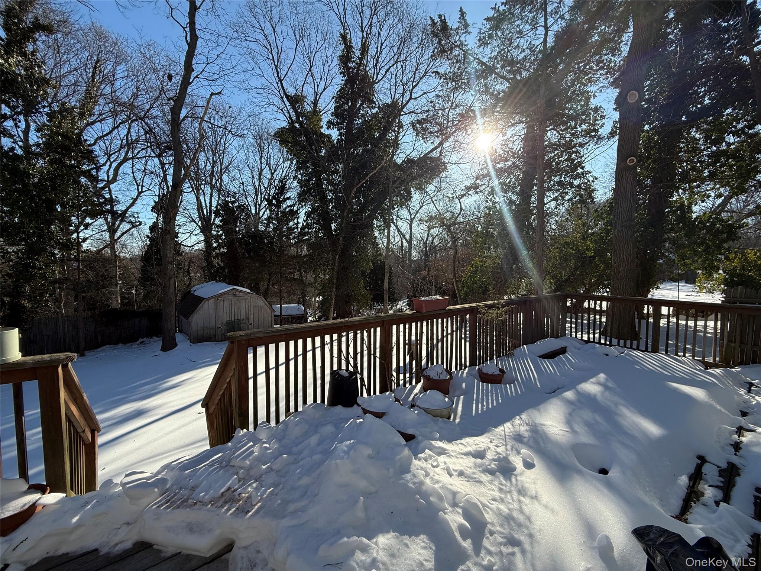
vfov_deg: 85.7
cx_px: 380
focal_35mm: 14
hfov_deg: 102.1
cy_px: 286
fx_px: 308
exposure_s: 1/1534
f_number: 2.2
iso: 64
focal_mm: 2.22
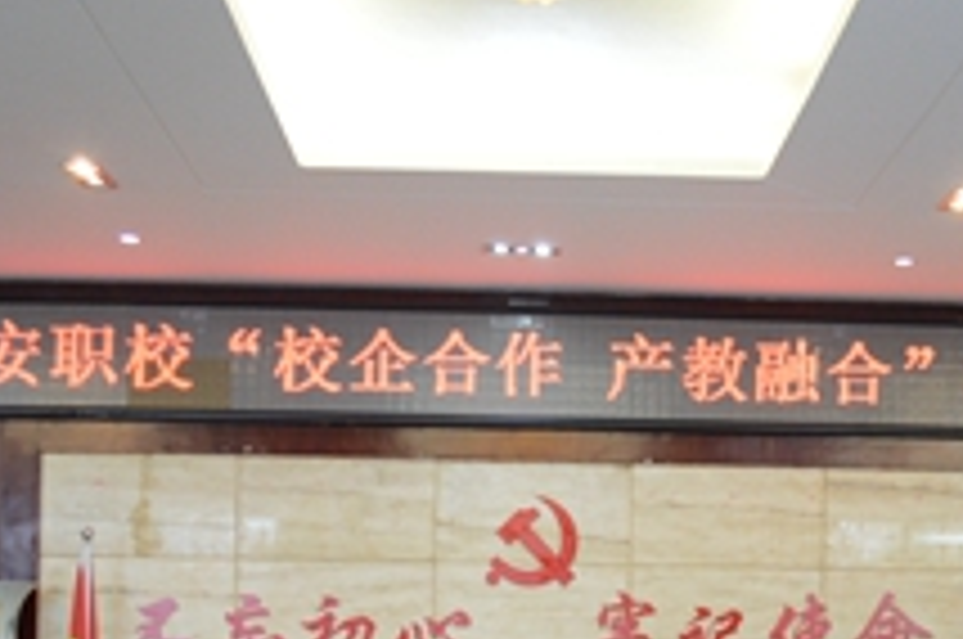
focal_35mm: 63
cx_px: 670
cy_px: 626
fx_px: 1683
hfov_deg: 31.6
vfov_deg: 20.9
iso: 1600
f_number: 3.5
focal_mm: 18
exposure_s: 1/100
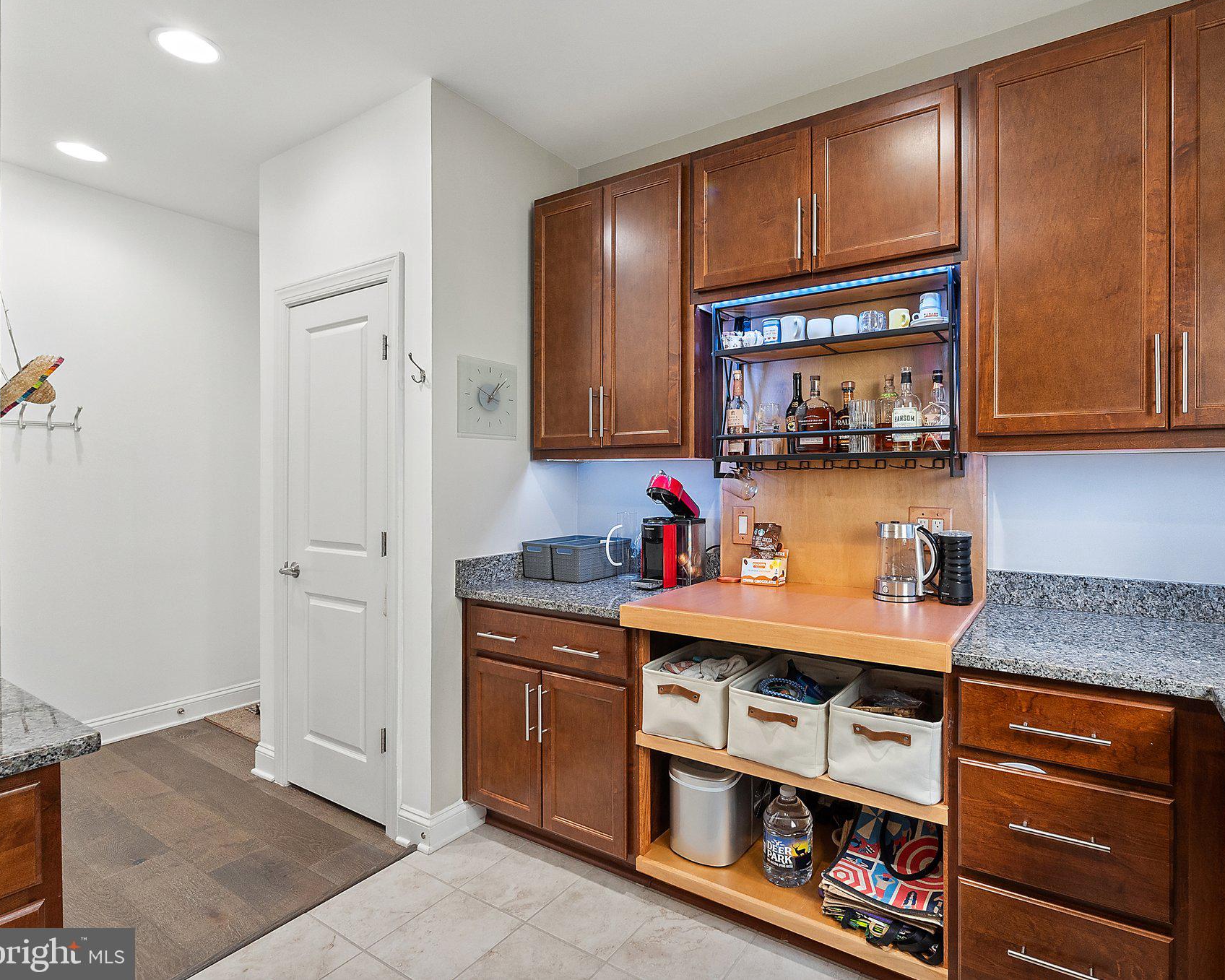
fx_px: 616
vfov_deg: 77.0
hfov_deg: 88.9
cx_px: 714
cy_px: 488
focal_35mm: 17
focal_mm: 10
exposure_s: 1/3
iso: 800
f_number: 8
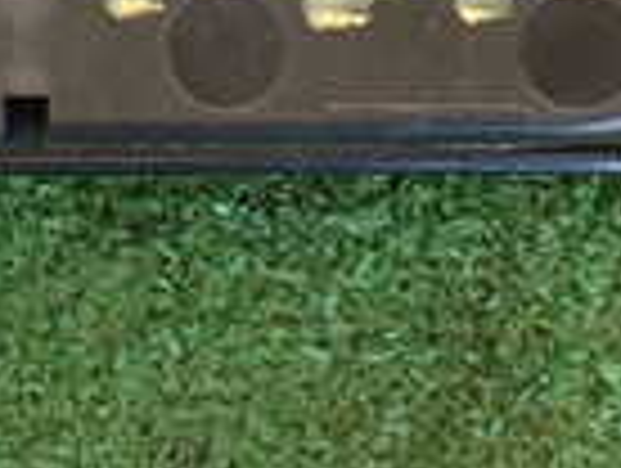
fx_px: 2498
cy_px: -387
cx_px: 32
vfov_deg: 10.1
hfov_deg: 14.0
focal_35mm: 139
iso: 200
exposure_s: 1/60
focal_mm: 5.79
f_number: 2.4
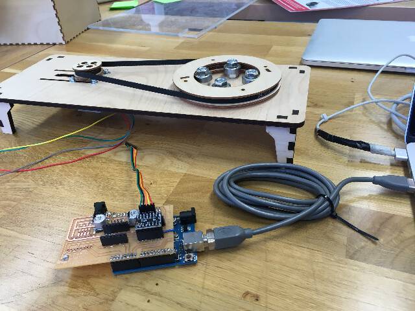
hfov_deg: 61.7
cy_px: 156
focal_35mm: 29
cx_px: 208
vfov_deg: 48.2
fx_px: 348
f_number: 2.2
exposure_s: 1/33
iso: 25
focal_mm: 4.15
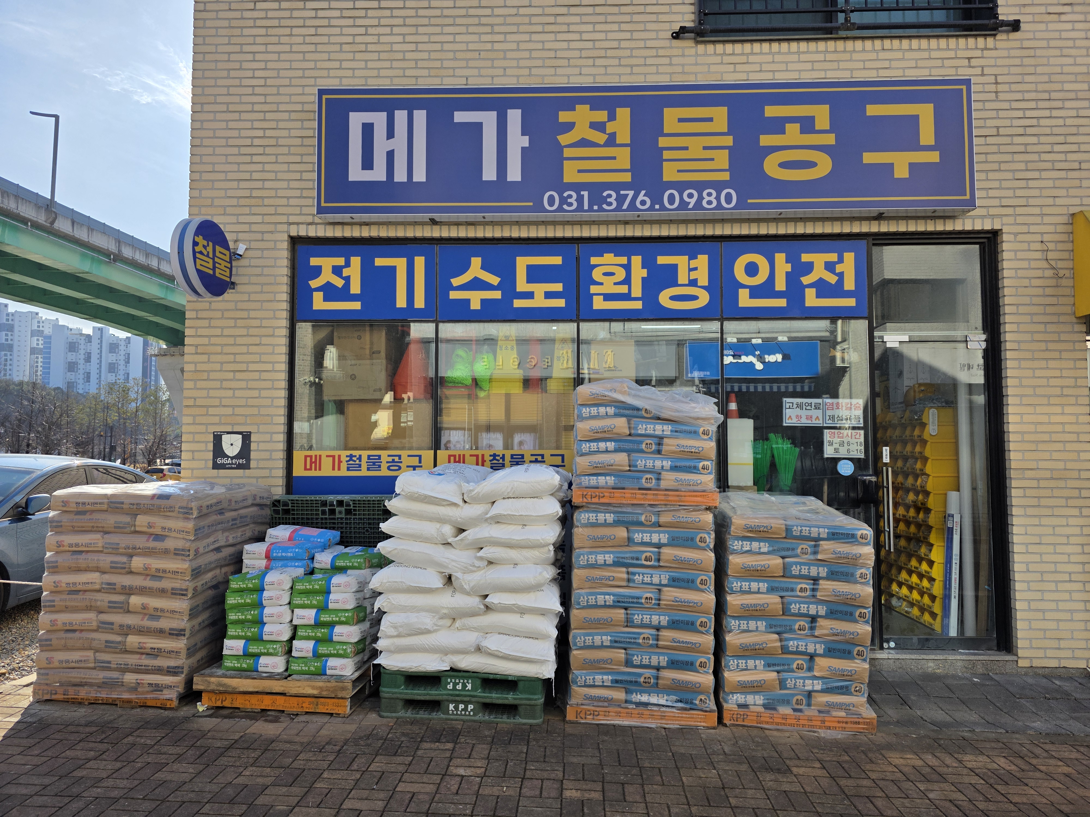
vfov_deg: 58.9
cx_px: 545
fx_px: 724
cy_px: 408
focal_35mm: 23
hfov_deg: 73.9
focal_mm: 6.3
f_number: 1.7
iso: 80
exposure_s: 1/5958
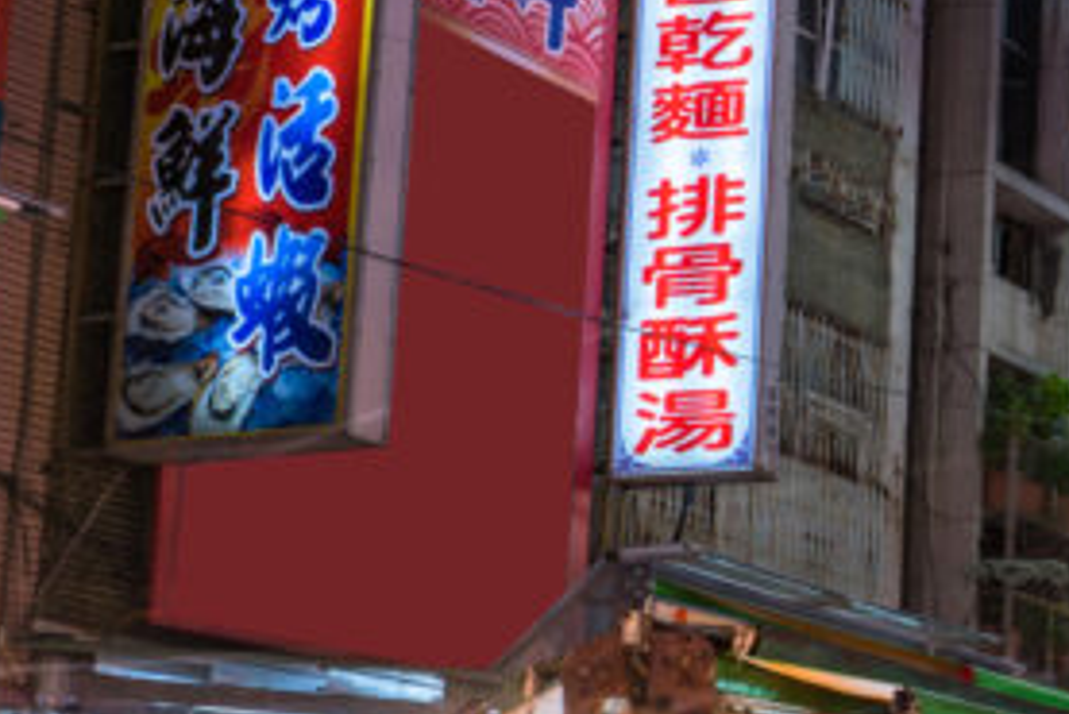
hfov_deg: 17.5
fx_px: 3209
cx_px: 1459
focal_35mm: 108
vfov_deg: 12.7
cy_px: 409
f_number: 5.6
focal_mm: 26
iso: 100
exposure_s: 1/5
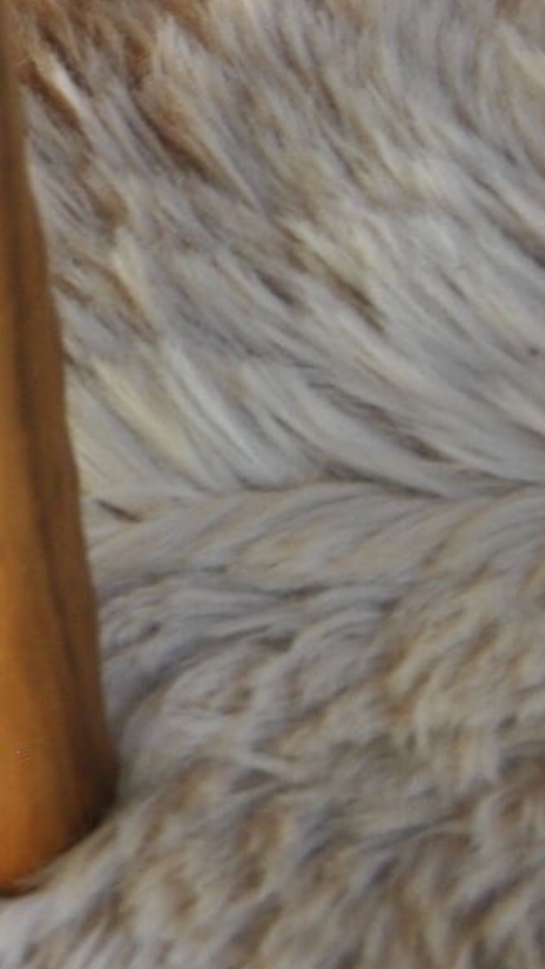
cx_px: -537
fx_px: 3544
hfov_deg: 8.4
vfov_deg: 15.4
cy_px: 74
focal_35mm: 138
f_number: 4
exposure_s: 1/40
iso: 200
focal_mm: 26
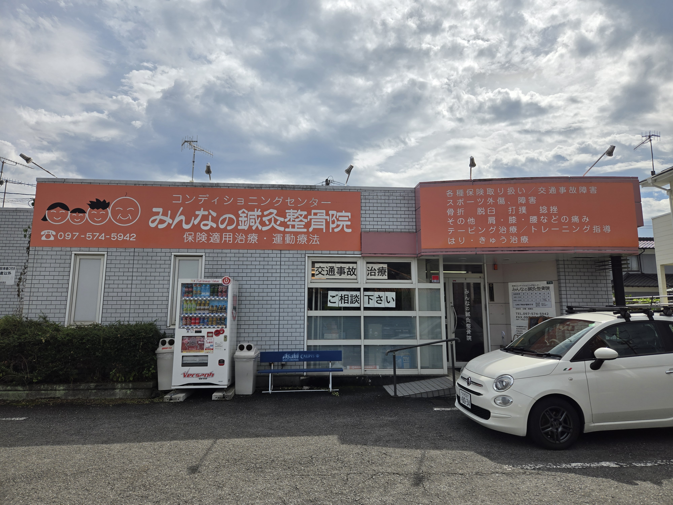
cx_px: 336
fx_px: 447
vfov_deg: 58.9
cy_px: 252
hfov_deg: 73.9
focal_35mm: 23
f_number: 1.8
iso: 25
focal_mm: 5.4
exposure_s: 1/4458
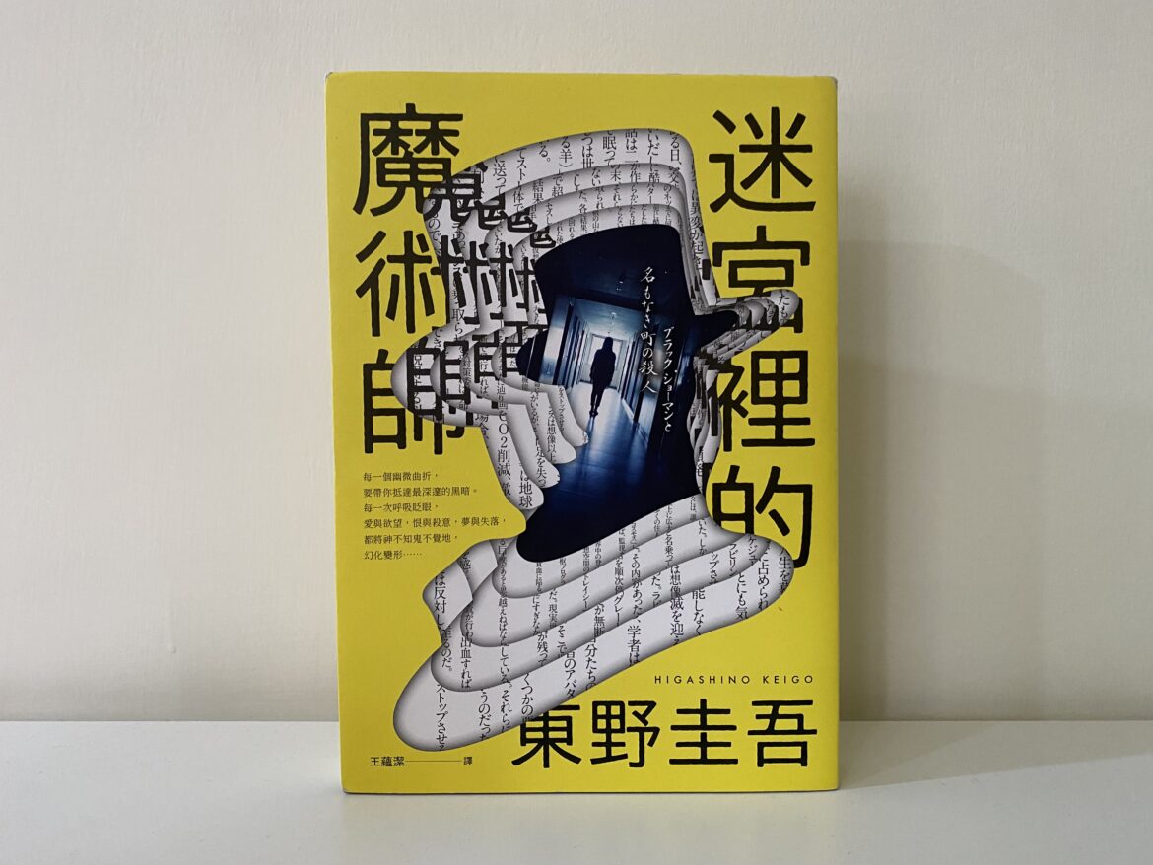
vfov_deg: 53.1
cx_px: 576
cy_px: 432
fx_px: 866
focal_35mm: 26
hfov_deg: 67.3
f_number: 1.8
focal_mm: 4.25
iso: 320
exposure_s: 1/60
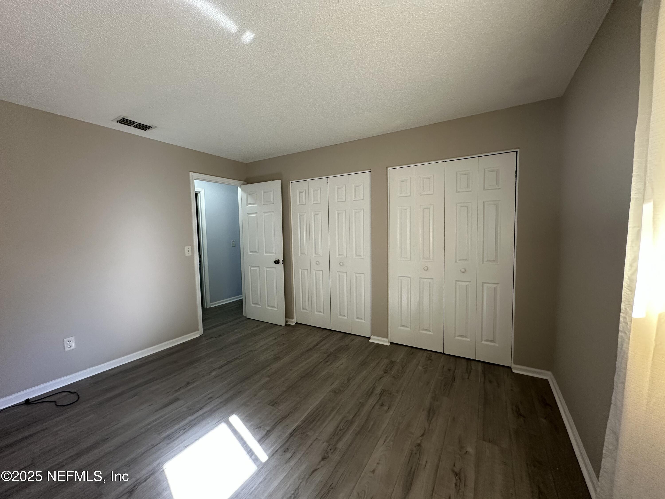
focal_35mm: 14
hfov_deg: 102.1
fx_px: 269
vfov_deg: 85.7
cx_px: 332
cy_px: 250
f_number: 2.2
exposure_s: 1/120
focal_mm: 2.22
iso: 200
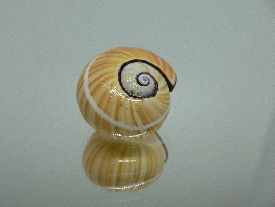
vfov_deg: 37.7
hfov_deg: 48.9
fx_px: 302
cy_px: 102
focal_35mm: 38
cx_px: 129
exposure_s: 1/60
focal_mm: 4.6
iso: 200
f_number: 2.8
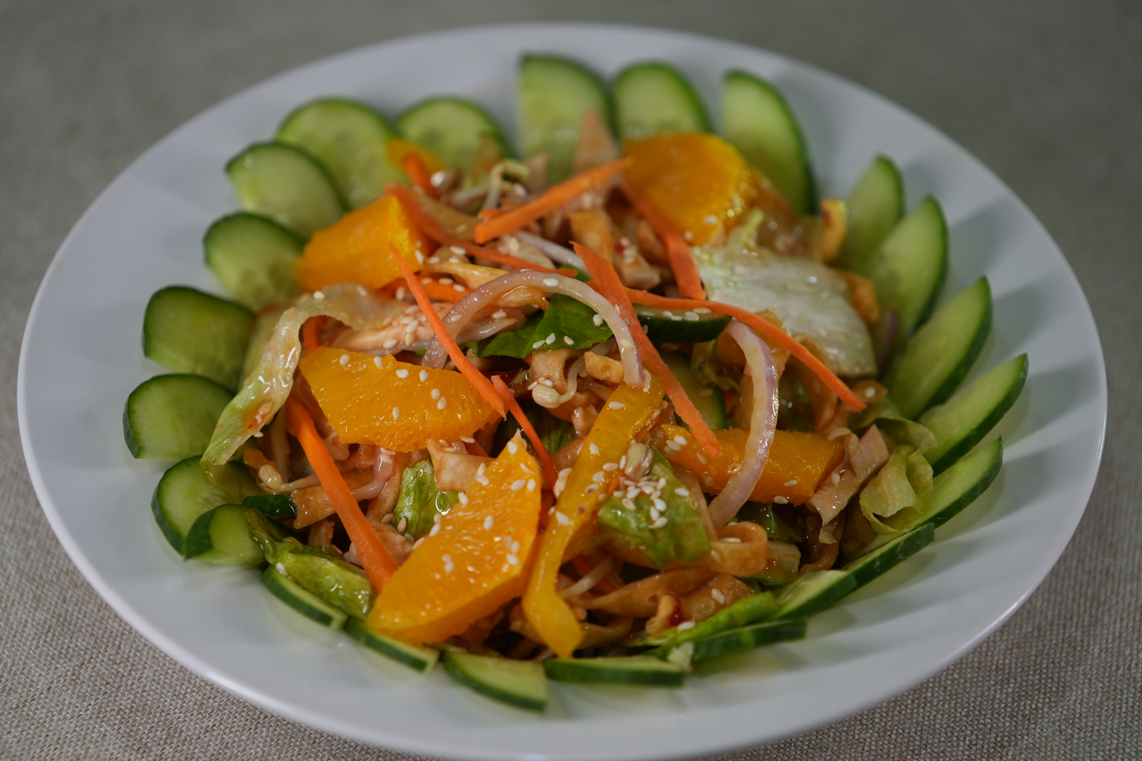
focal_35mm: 201
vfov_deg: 6.8
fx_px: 6376
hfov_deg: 10.2
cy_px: 381
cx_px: 571
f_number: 4
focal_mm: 200
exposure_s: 1/200
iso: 500
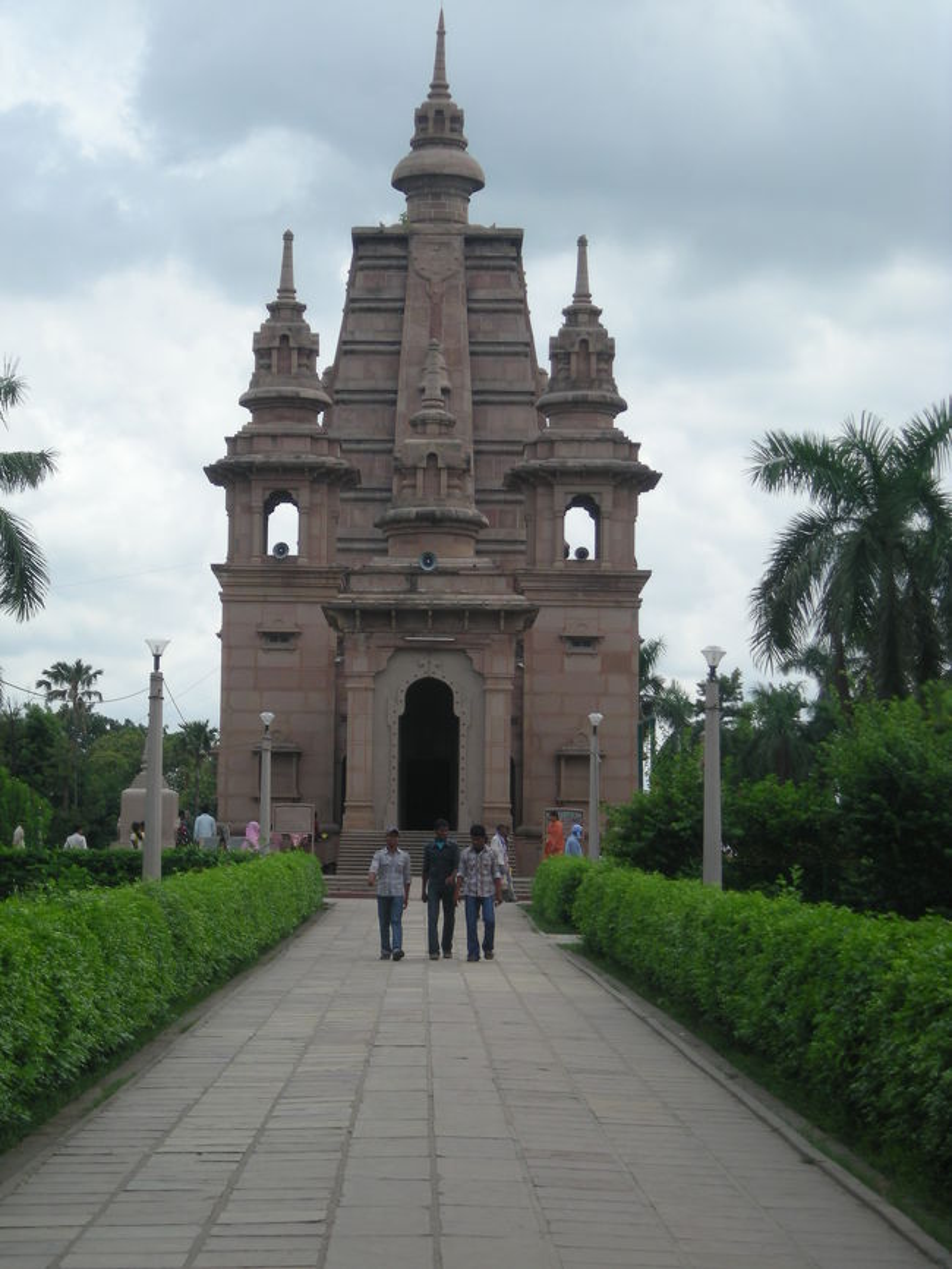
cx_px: 476
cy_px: 634
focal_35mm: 84
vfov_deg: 23.3
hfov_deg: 17.6
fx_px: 3079
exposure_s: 1/130
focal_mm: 13.7
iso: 50
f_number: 8.3
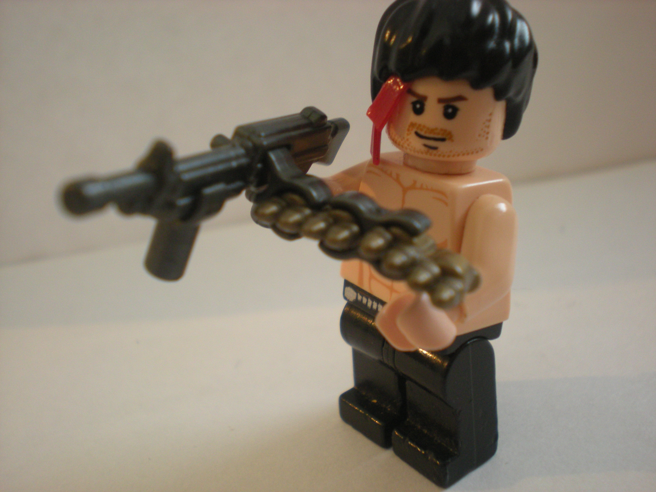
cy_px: 246
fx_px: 834
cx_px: 328
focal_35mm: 44
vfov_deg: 32.9
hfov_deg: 42.9
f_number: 3.5
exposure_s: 1/27.3
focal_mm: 7.4
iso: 200
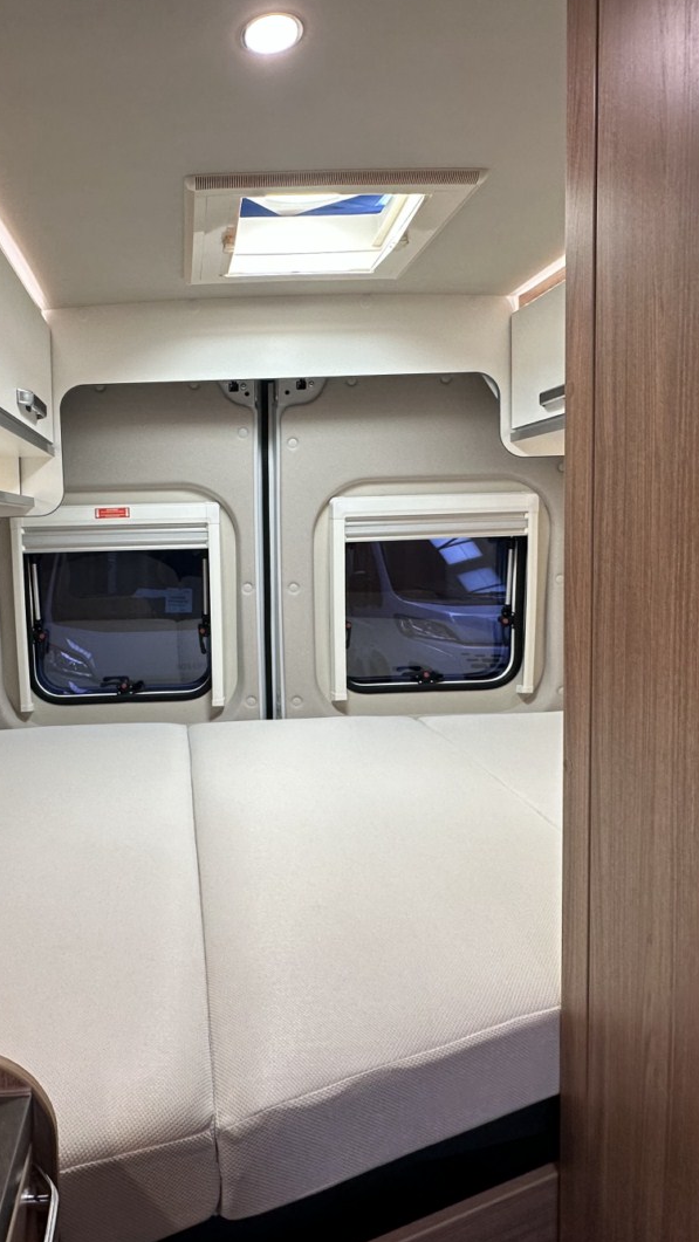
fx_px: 758
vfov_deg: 78.6
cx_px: 192
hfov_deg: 48.0
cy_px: 582
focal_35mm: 23
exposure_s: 1/120
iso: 160
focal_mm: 2.22
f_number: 2.2
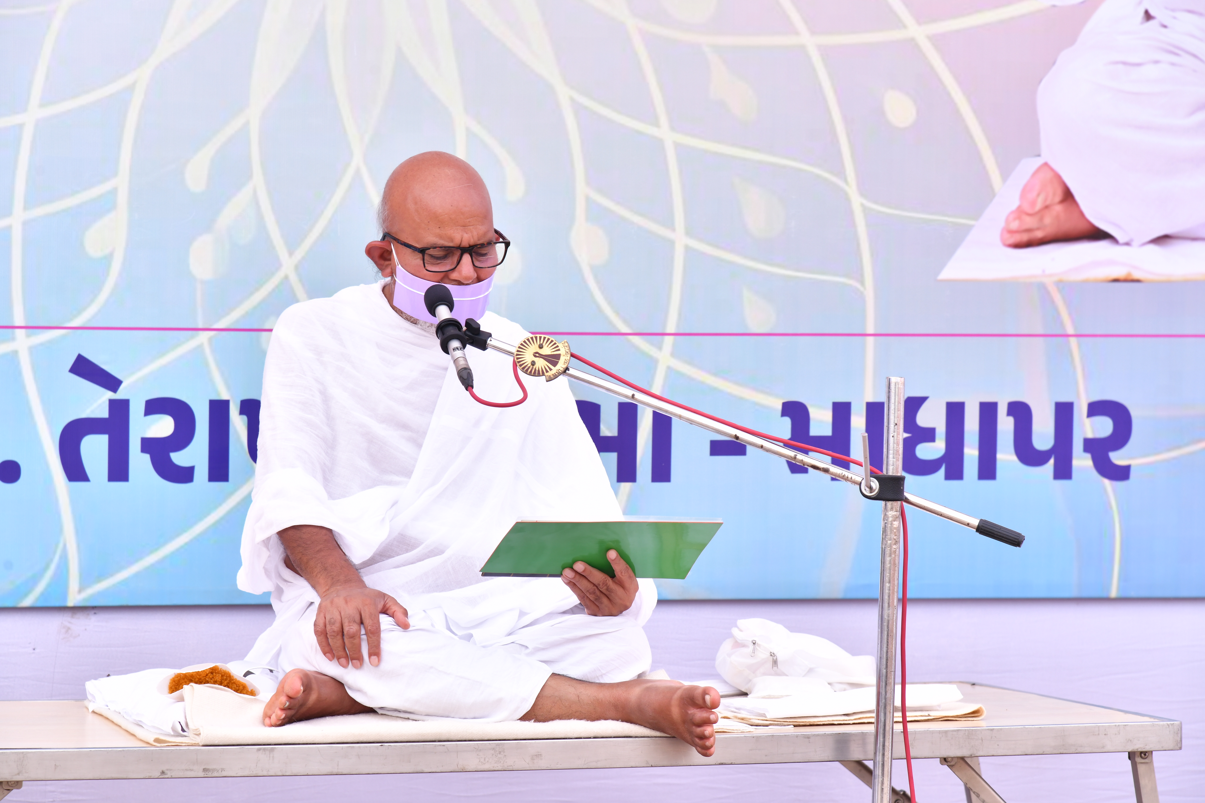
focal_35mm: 120
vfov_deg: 11.4
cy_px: 402
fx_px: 4016
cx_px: 602
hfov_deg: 17.1
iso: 400
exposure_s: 1/250
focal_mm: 120
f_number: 6.3
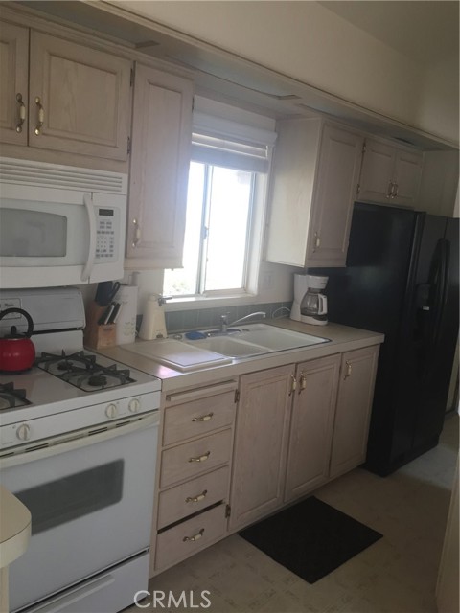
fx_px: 514
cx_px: 230
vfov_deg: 61.7
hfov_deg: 48.2
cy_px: 306
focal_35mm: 29
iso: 32
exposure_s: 1/30
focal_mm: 4.15
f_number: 2.2
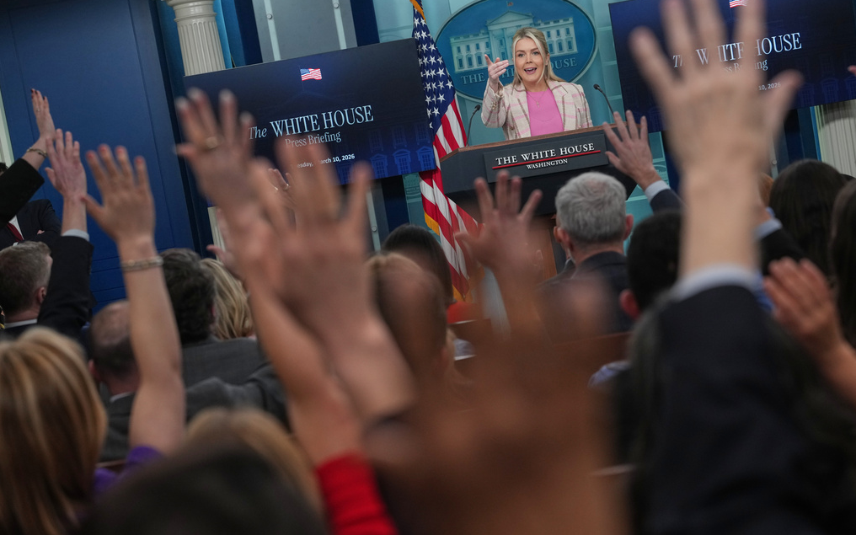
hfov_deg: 27.5
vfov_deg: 17.4
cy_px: 251
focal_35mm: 75
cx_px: 431
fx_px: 1750
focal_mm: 73
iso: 2000
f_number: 4
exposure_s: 1/500
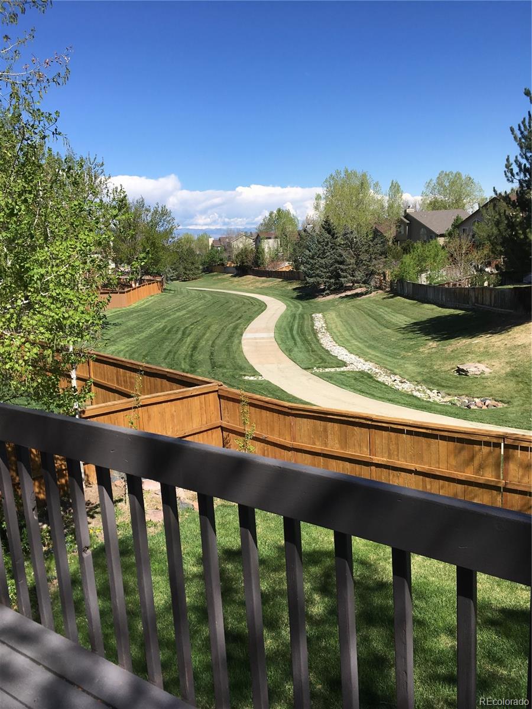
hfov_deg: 48.2
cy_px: 354
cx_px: 266
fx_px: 594
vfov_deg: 61.7
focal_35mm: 29
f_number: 2.2
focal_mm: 4.15
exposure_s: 1/1538
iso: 25
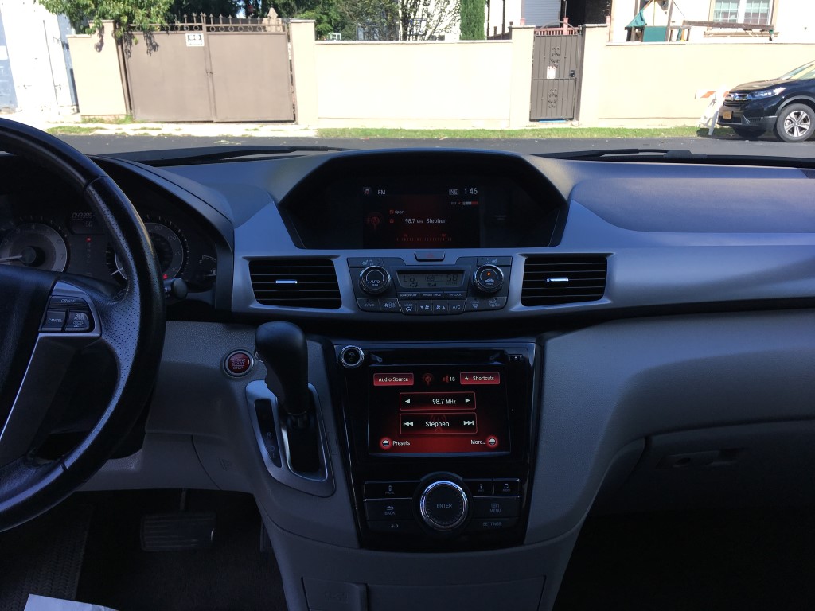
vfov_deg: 48.2
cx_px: 408
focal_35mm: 29
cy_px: 306
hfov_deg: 61.7
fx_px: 683
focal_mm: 4.15
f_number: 2.2
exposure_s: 1/323
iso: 25
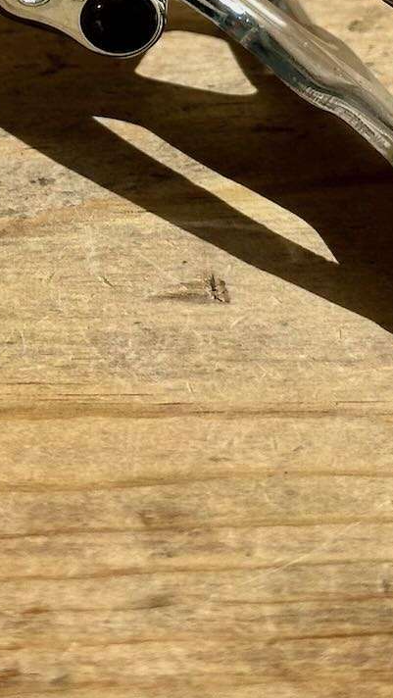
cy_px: 40
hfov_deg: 8.6
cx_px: 47
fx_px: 2610
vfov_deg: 15.0
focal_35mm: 141
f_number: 1.78
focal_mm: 6.86
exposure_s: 1/5000
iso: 64
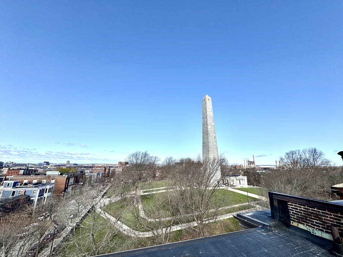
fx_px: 139
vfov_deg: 85.7
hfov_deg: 102.1
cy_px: 128
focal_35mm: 14
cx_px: 172
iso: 50
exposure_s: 1/2770
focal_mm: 2.22
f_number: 2.2
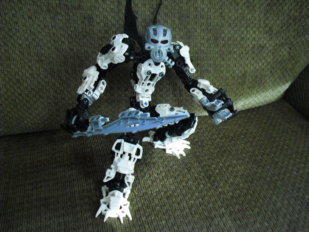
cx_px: 154
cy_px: 116
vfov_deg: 39.7
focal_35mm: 36
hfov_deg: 51.4
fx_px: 321
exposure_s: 1/100
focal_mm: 6.3
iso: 800
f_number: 3.1
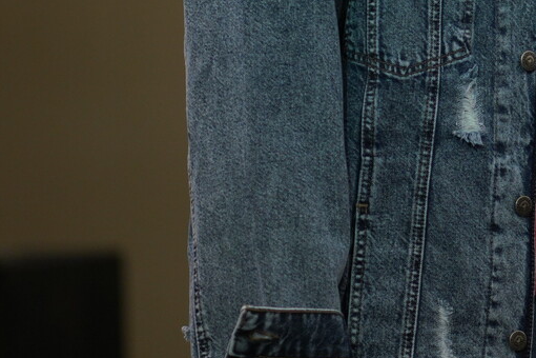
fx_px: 4764
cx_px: 620
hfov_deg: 6.4
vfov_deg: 4.3
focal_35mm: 320
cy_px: -169
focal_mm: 85
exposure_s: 1/200
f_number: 1.8
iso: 640
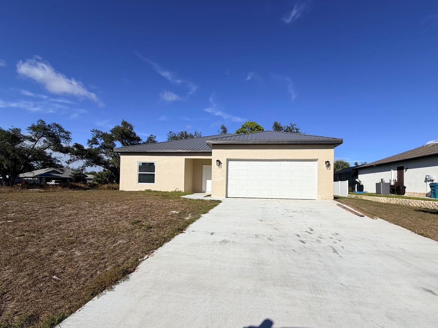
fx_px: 202
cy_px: 182
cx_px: 239
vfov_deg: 77.8
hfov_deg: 94.2
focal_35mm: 16
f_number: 2.2
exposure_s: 1/1848
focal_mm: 2.22
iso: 20
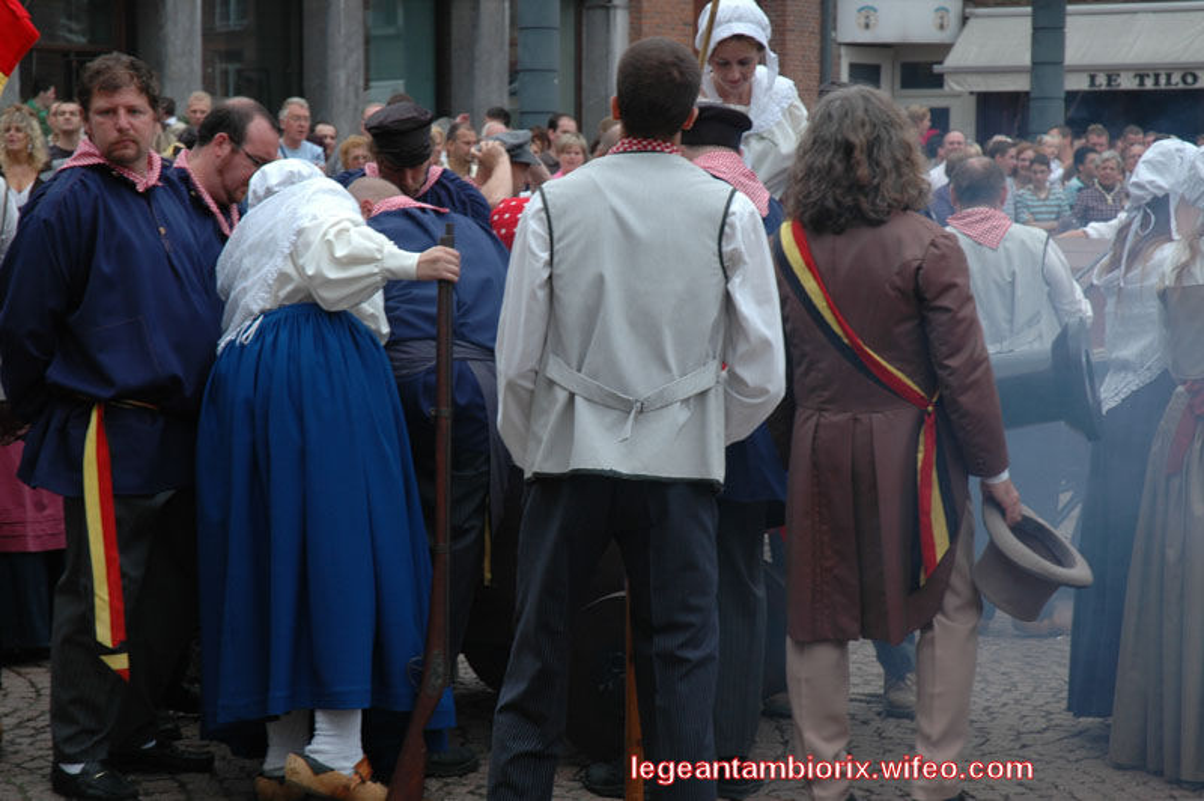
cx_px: 602
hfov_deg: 21.9
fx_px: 3108
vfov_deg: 14.7
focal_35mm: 93
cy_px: 400
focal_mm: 62
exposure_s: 1/200
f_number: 6.3
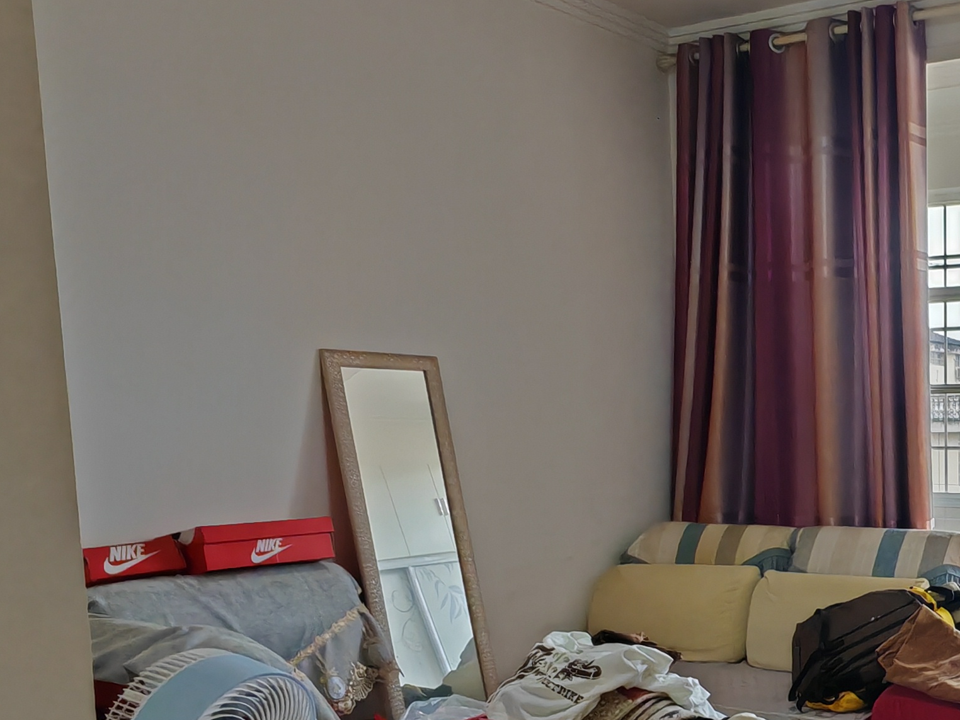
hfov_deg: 39.0
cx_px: 986
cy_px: 540
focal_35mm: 42
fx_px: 1165
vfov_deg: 33.7
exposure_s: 1/20
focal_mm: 1.96
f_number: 2.2
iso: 125
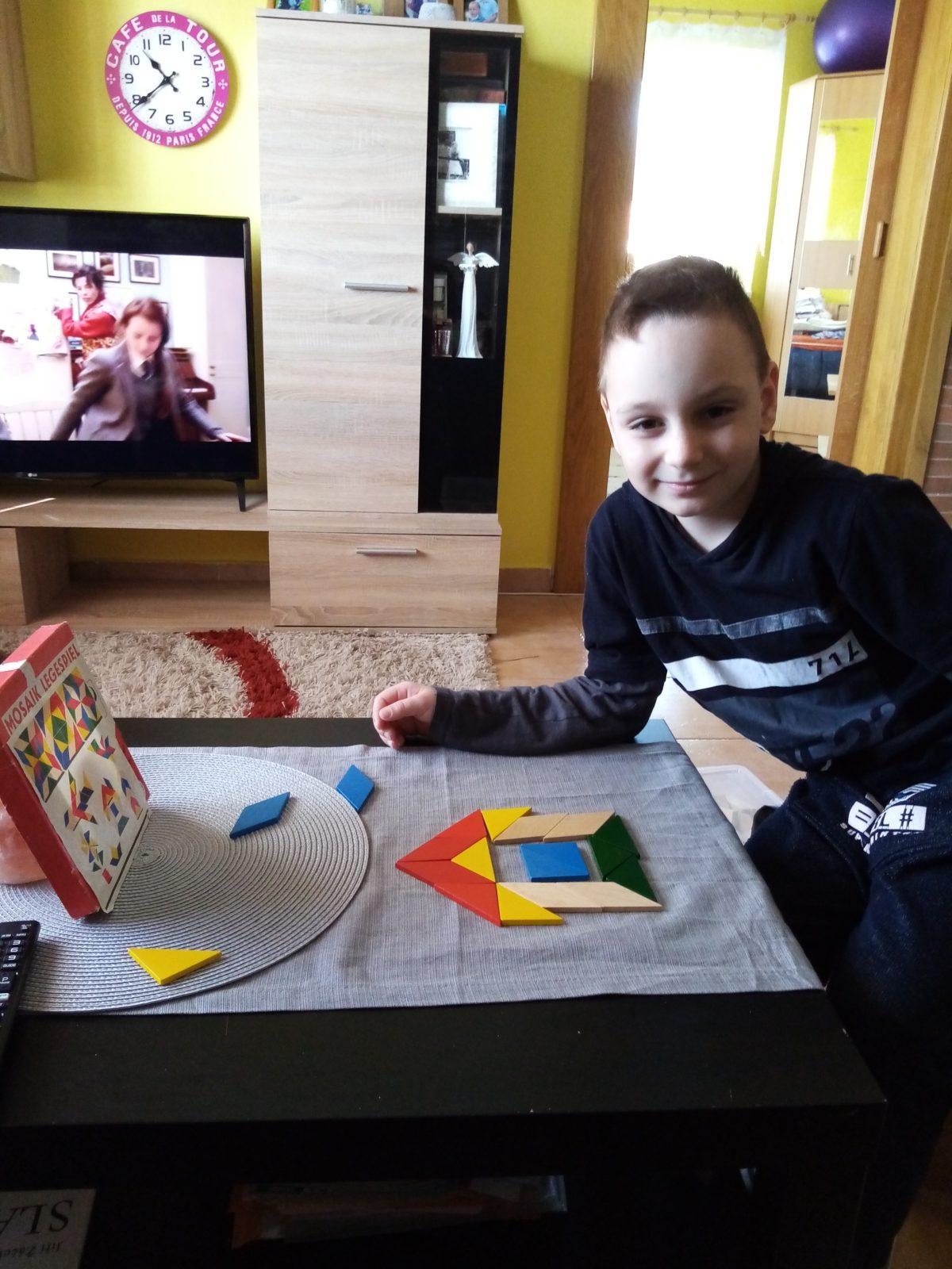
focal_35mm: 26
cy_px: 634
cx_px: 476
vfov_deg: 67.3
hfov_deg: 53.1
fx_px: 953
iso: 398
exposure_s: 1/33.3
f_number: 1.8
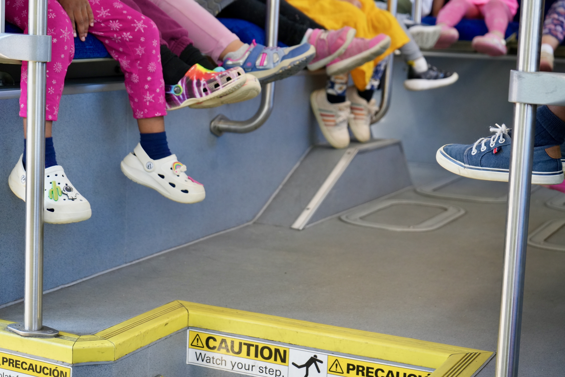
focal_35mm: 70
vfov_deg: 19.5
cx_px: 282
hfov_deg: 28.8
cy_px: 188
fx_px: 1099
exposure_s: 1/80
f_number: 5.6
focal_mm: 70
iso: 1600
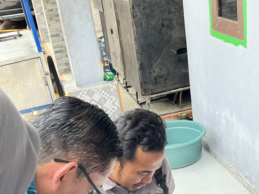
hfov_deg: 32.7
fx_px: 441
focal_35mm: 59
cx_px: 145
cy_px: 180
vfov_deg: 24.0
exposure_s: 1/327
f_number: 1.6
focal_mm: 5.1
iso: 50
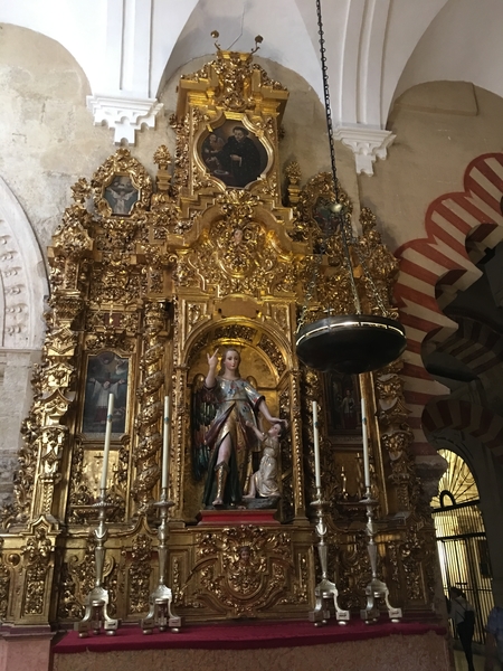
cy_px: 336
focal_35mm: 29
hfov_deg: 48.2
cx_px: 252
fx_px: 562
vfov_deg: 61.7
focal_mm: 4.15
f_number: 2.2
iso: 125
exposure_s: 1/8
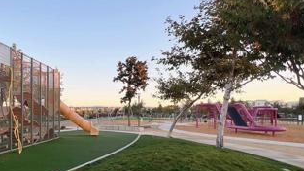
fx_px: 234
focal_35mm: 29
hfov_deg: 63.6
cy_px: 115
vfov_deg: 39.7
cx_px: 91
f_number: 1.8
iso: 32
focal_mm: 1.57
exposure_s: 1/183
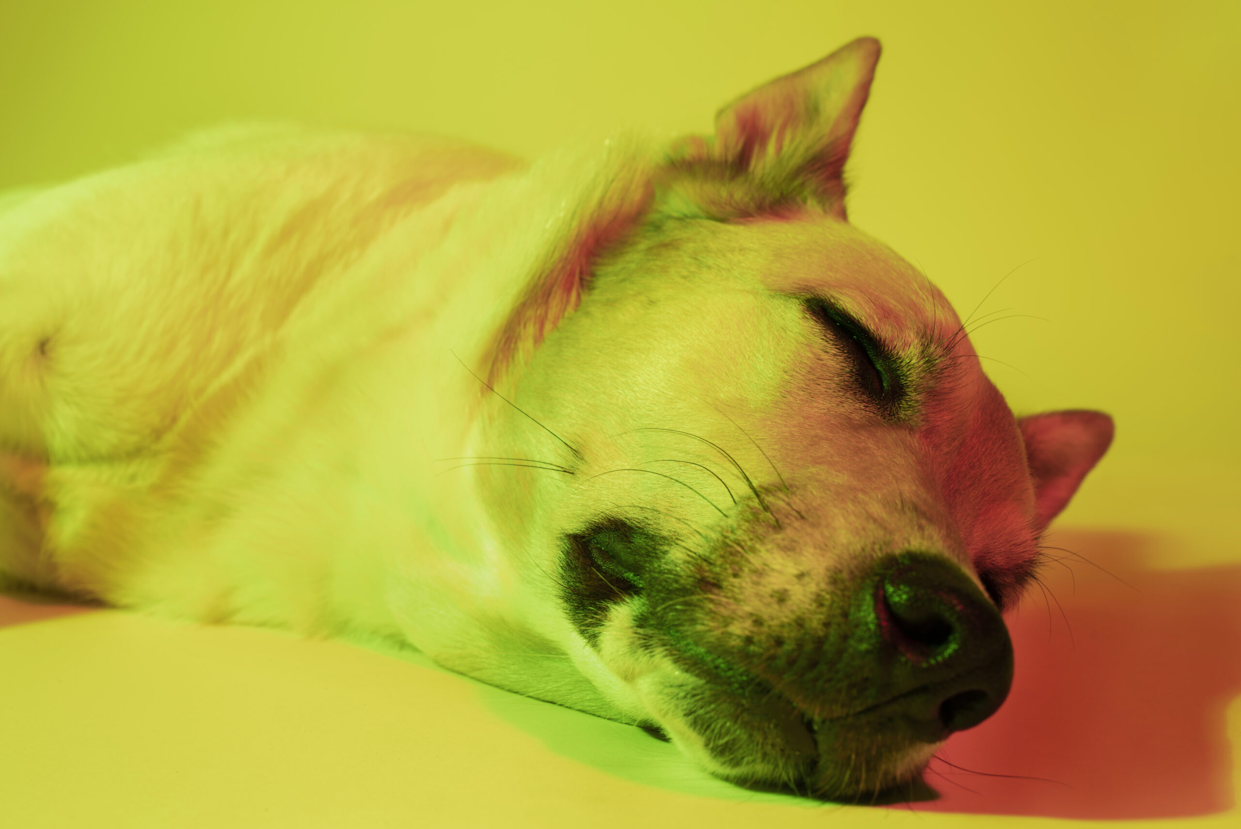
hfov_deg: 39.6
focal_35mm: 50
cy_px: 414
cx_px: 620
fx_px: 1724
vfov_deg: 27.0
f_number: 4.5
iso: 250
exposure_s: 1/100
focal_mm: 50
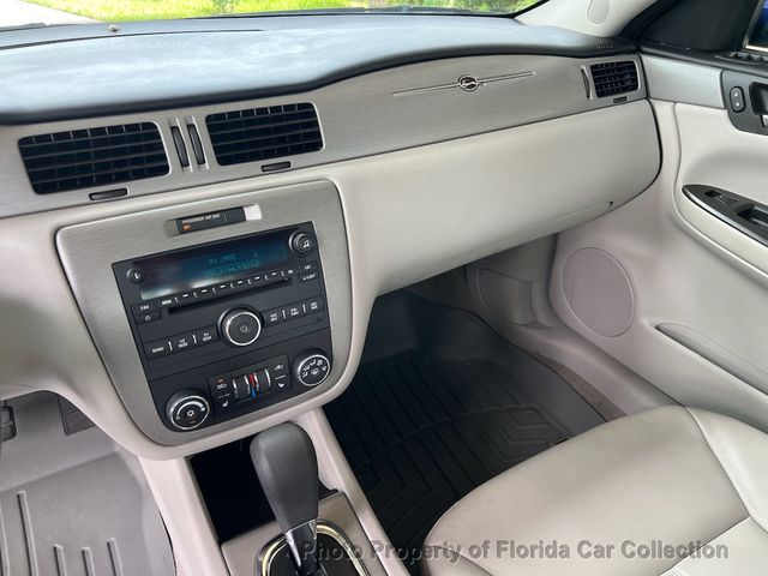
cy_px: 288
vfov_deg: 53.1
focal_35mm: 26
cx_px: 384
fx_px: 577
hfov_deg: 67.3
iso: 80
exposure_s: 1/121
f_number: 1.5
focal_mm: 5.7
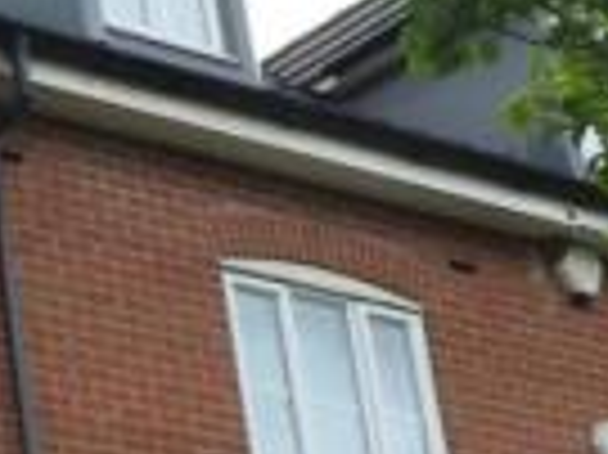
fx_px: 2281
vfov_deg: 11.1
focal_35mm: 130
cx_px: -538
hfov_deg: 13.4
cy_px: 596
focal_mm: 5.4
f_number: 6.3
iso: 100
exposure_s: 1/100
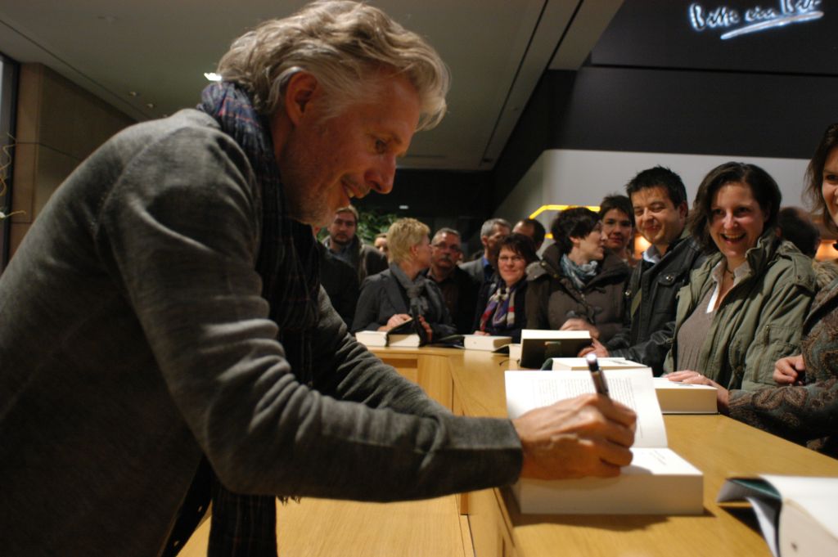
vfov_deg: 43.5
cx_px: 419
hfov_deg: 62.0
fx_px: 698
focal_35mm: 30
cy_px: 278
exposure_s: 1/25
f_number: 3.2
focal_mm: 20
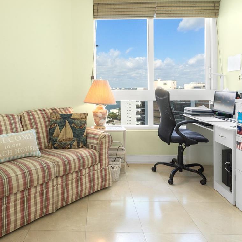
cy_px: 107
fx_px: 198
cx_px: 92
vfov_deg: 62.7
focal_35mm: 25
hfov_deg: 62.1
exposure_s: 1/13
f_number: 11
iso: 250
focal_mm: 14
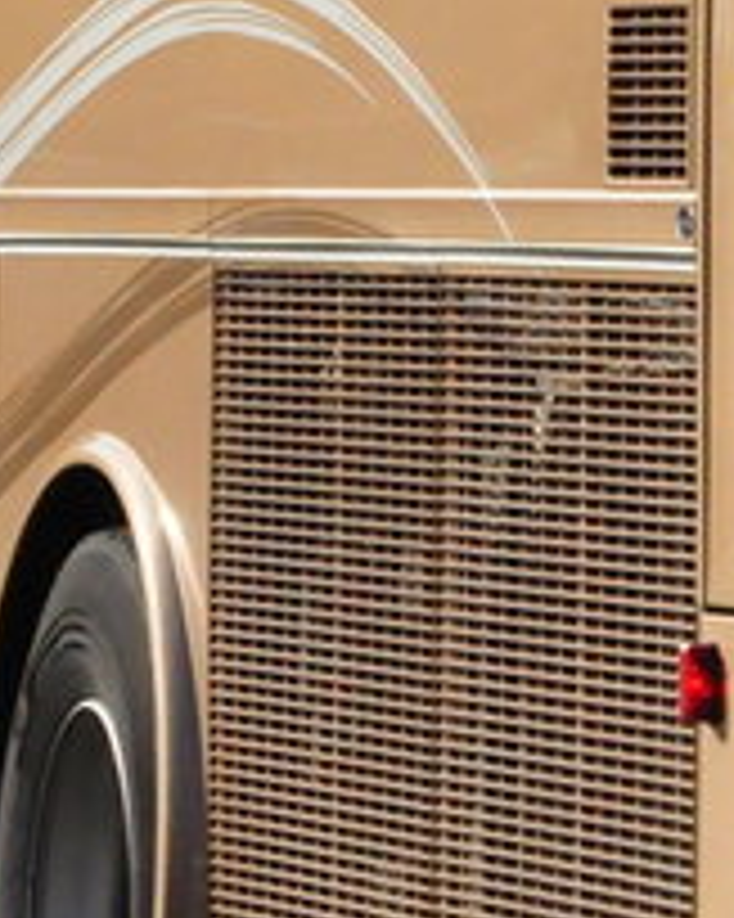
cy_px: -227
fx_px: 13044
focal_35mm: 480
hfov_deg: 3.2
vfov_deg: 4.0
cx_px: 1144
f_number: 11
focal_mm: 58
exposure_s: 1/2000
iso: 2500
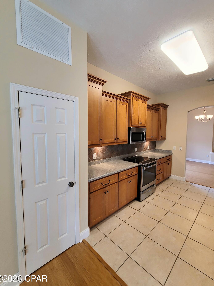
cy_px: 139
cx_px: 111
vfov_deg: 102.0
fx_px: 115
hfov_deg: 85.6
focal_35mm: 14
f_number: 2.2
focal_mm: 2.2
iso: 125
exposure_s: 1/60.2
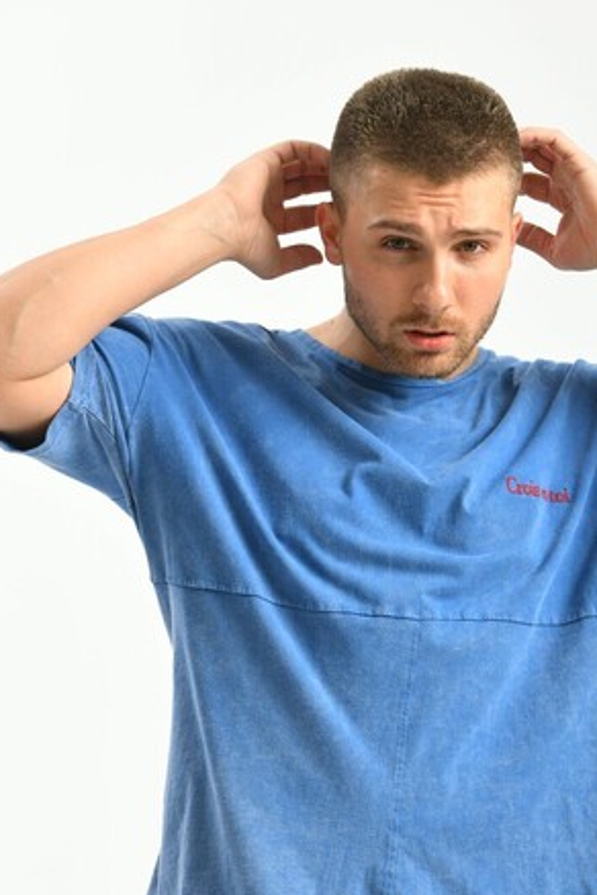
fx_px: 5198
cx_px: 352
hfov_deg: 6.6
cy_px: 674
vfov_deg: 9.8
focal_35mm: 209
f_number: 5.6
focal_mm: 122
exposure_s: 1/160
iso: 100
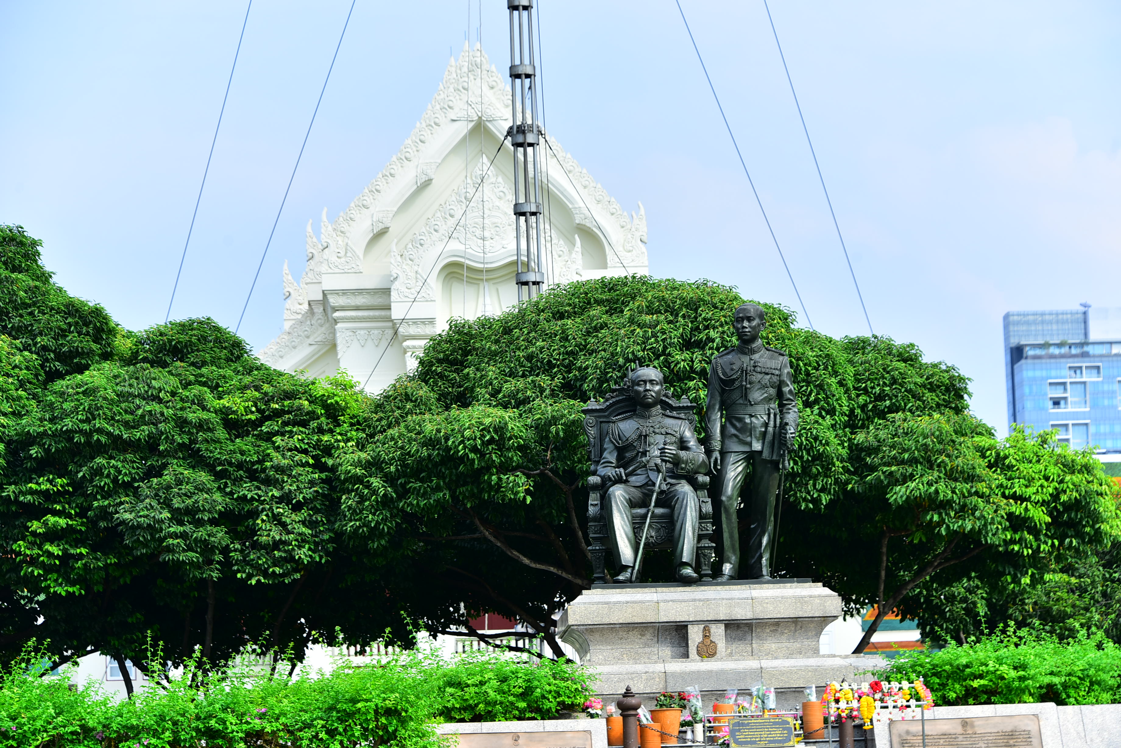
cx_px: 560
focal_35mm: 122
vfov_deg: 11.2
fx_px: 3800
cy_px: 374
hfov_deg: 16.8
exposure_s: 1/320
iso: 160
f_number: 6.3
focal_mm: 122
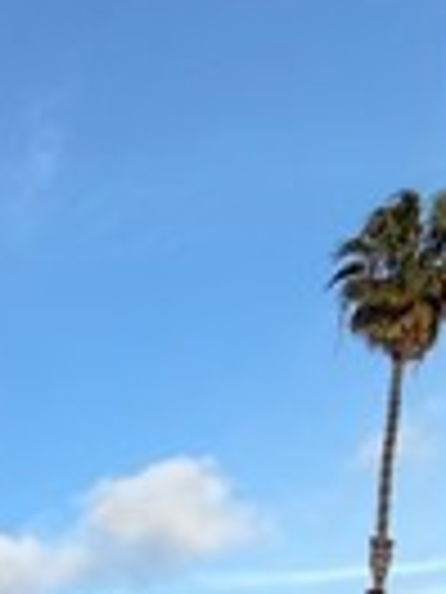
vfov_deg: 21.7
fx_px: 1168
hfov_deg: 14.6
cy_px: 981
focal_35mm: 68
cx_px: -608
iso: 40
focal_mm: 2.22
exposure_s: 1/644
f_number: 2.2
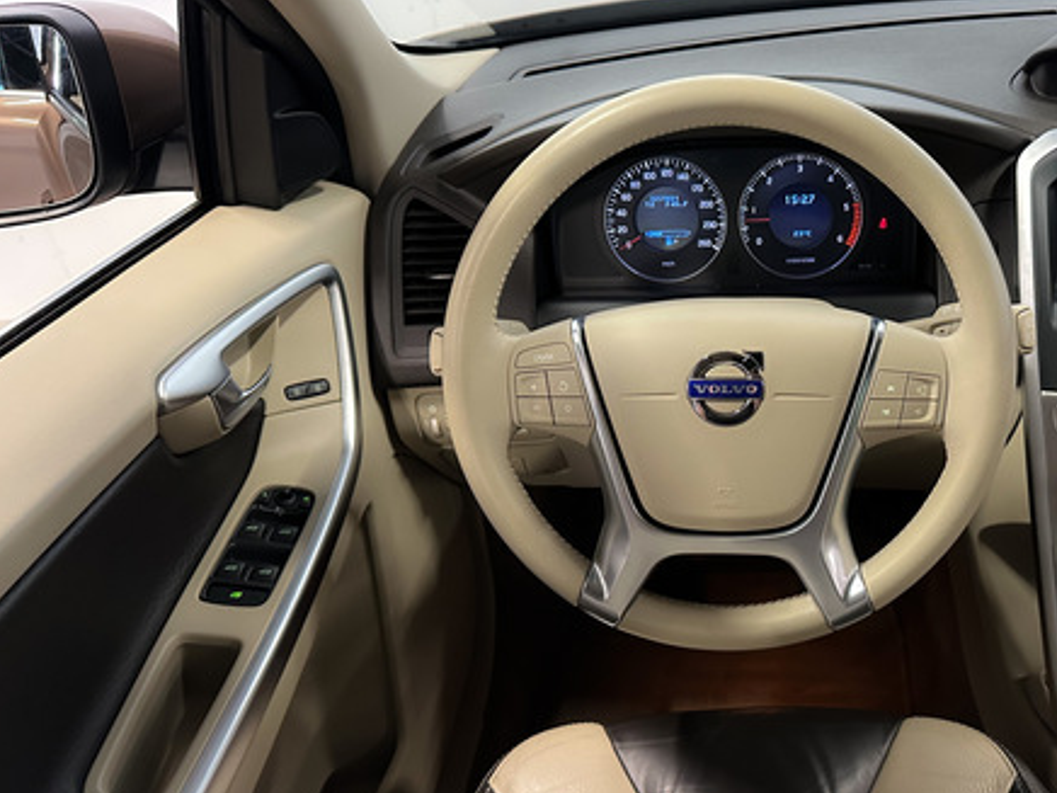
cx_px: 718
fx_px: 1008
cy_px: 441
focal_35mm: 33
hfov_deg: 54.1
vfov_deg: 42.9
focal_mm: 6.86
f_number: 1.8
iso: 800
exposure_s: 1/60
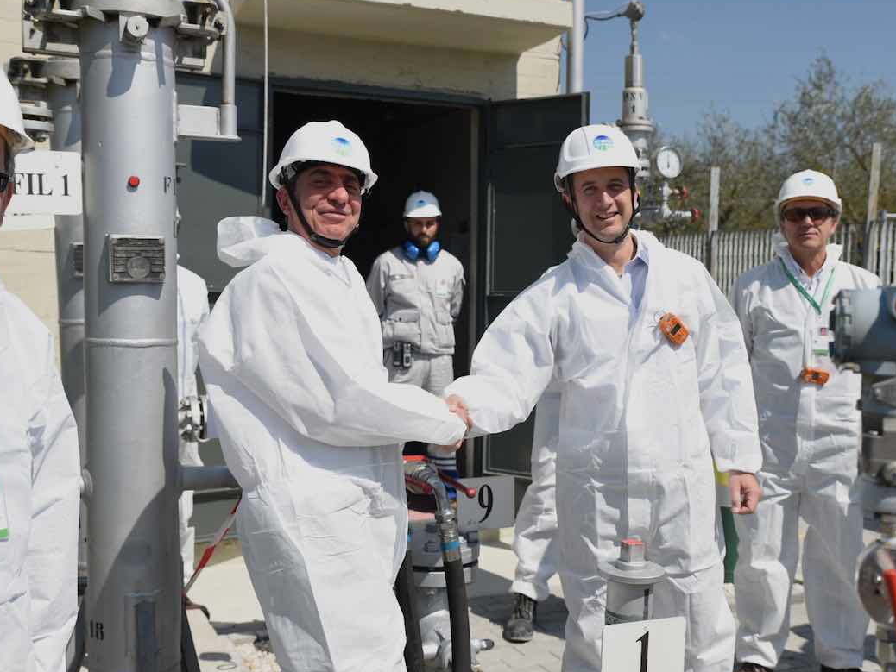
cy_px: 335
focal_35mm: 40
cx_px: 483
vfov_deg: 36.0
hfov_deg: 46.7
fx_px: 1036
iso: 160
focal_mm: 36
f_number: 4.5
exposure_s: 1/1000
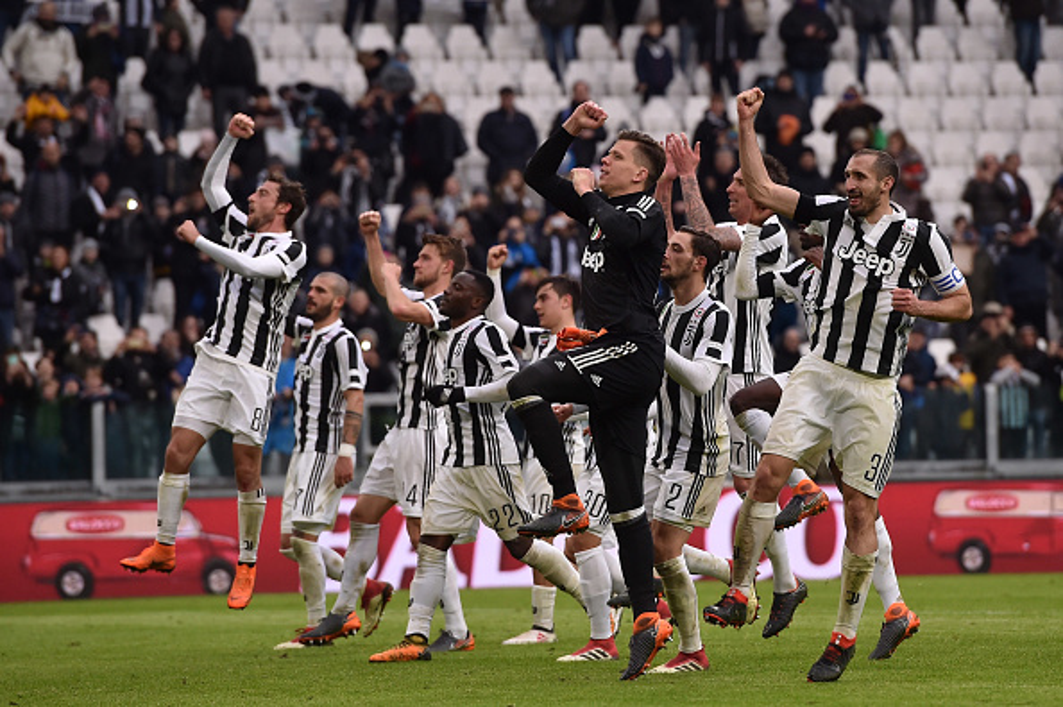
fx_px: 5901
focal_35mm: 200
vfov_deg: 6.9
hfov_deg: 10.3
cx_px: 532
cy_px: 354
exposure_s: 1/2500
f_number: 4
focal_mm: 200
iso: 1250
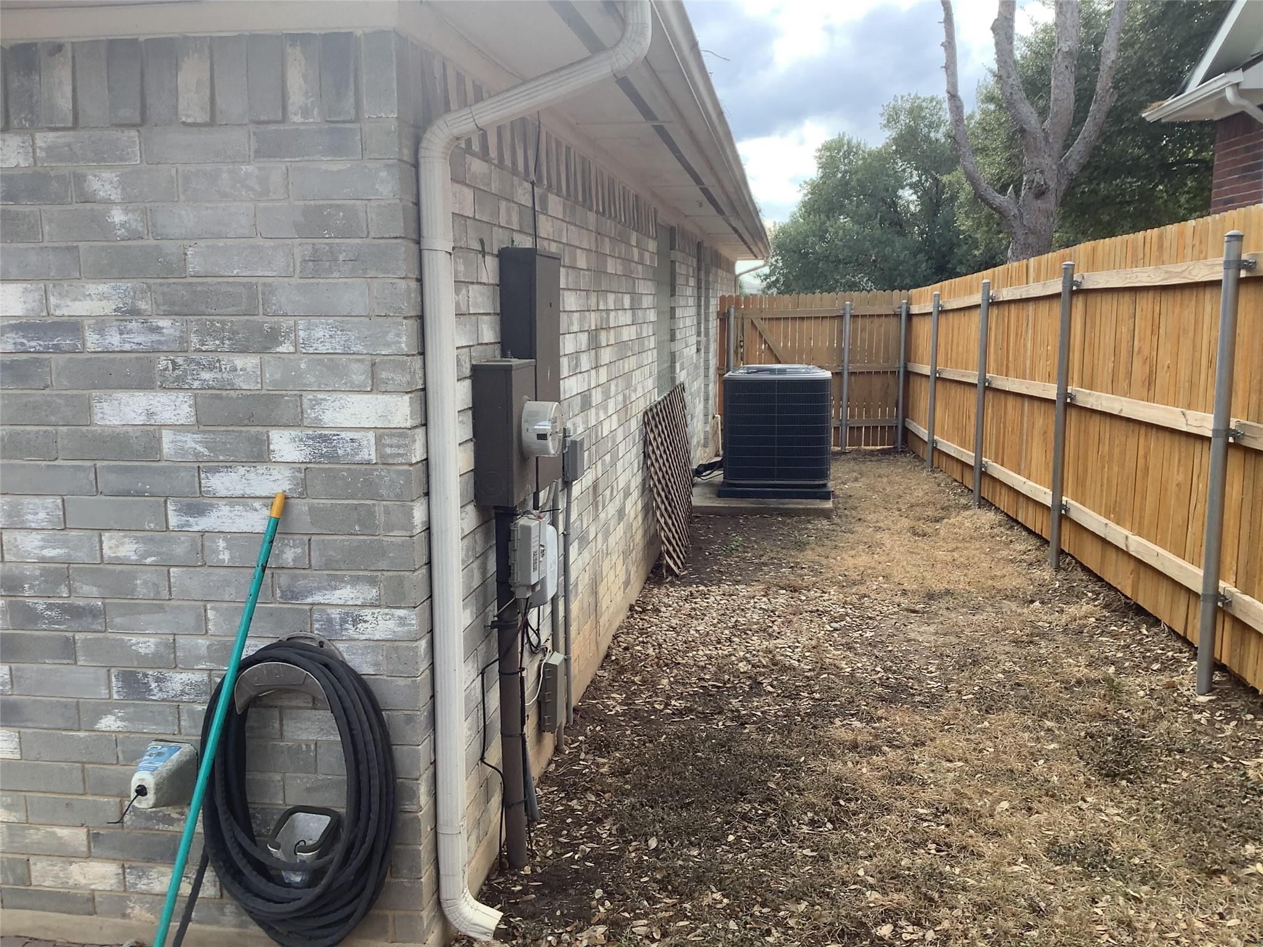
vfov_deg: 45.4
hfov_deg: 58.4
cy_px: 474
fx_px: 1131
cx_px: 632
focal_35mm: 31
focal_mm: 3.3
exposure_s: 1/124
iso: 25
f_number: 2.4
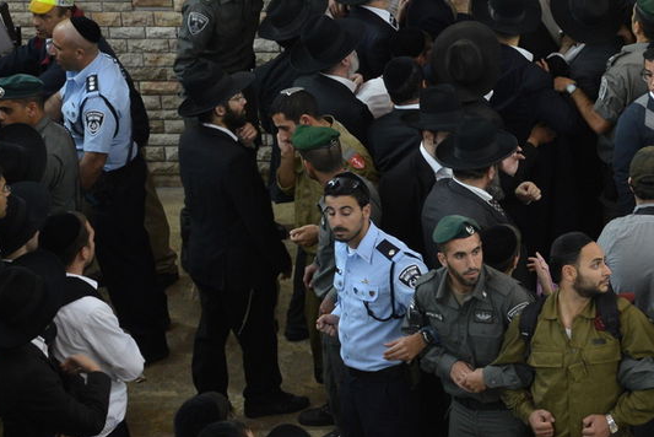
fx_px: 2672
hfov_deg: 13.7
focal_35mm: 147
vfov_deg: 9.3
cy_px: 112
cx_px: 708
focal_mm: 56
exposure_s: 1/80
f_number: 4.5
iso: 1600
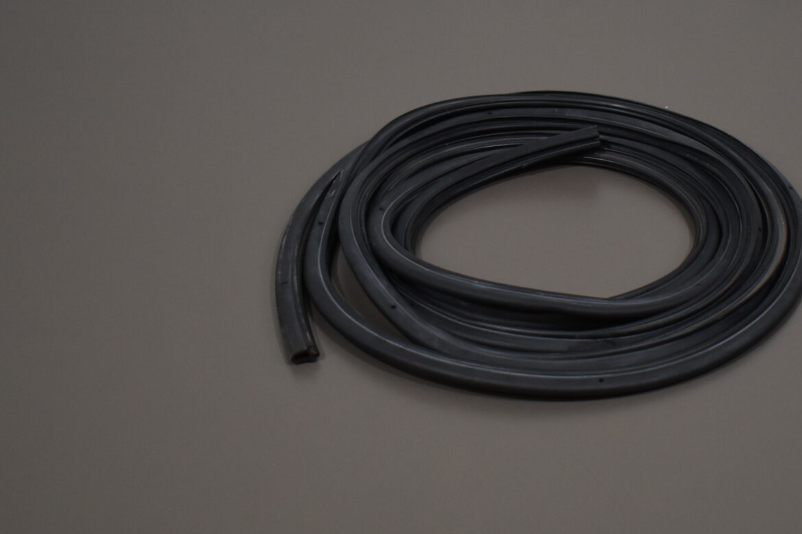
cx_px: 542
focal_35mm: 72
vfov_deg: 18.9
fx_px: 1604
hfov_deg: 27.9
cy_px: 195
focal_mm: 22
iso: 640
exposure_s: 1/250
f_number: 3.8
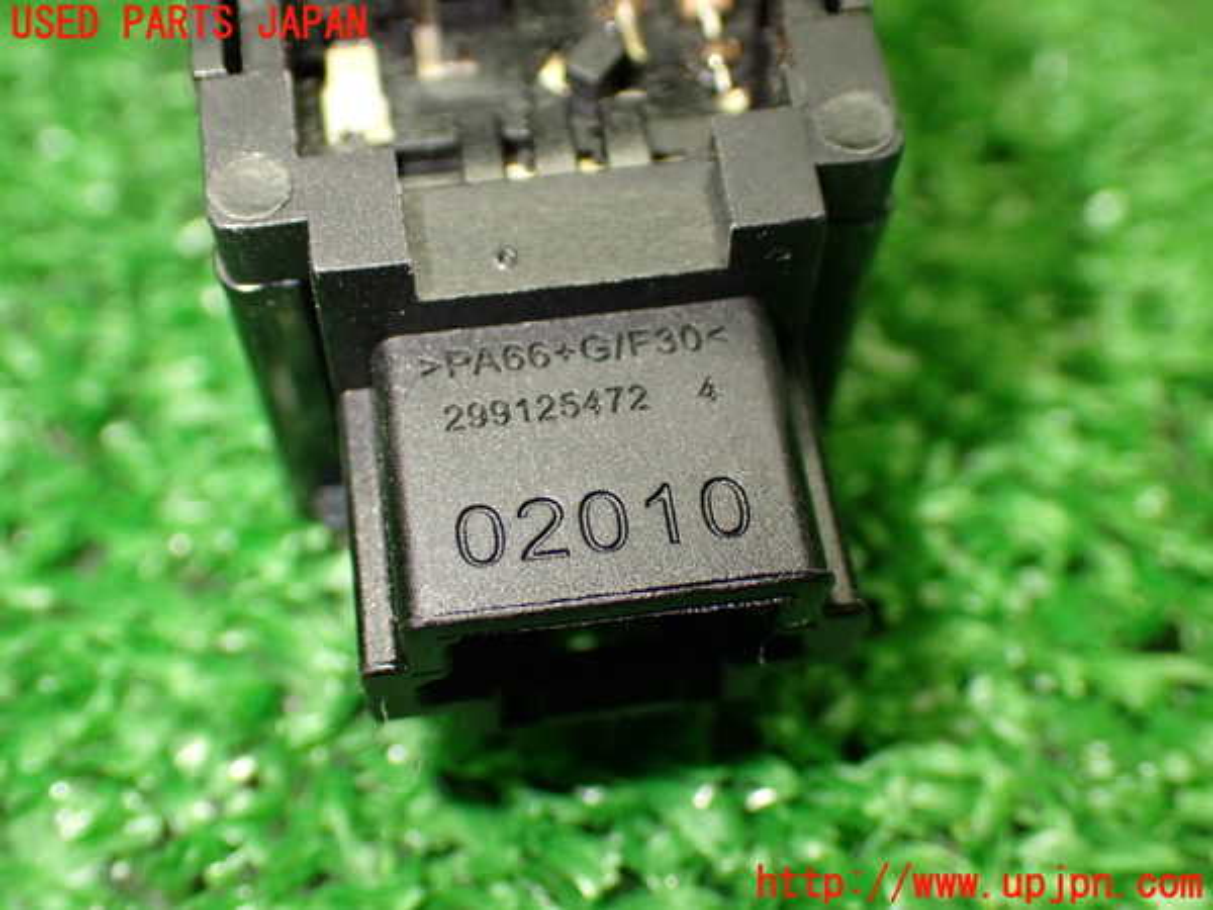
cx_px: 606
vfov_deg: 29.1
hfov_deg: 38.2
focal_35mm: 50
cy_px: 455
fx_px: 1752
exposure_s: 1/100
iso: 800
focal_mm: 9.01
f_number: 3.2
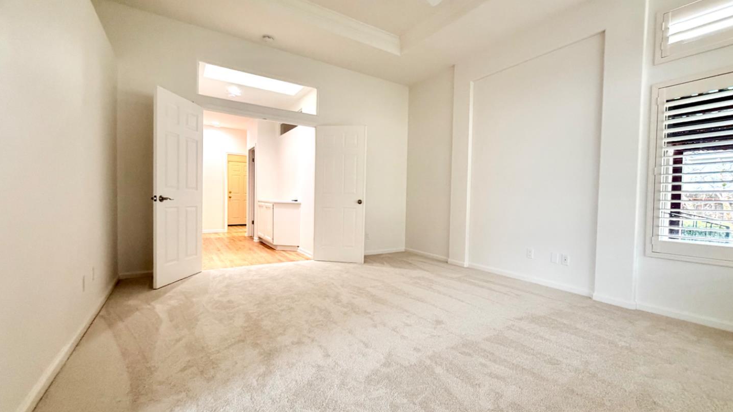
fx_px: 311
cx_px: 383
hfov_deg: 99.3
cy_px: 206
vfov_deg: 67.1
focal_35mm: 16
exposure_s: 1/60
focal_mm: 2.22
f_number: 2.2
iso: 320
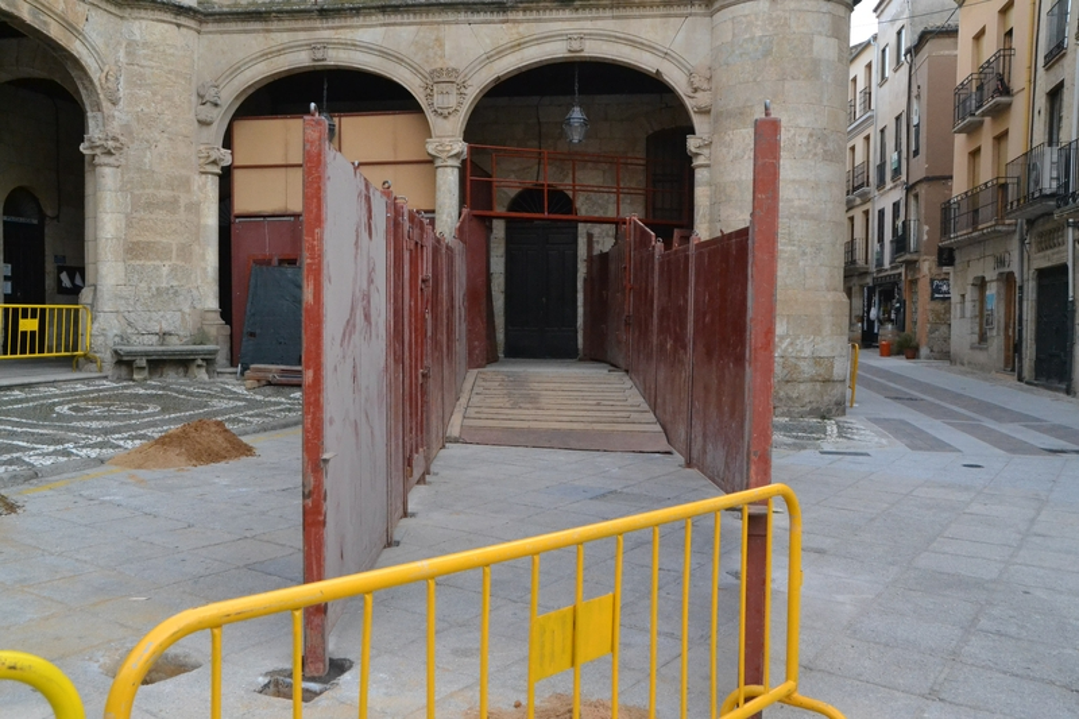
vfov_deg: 40.0
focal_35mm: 33
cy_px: 360
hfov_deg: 57.2
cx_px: 540
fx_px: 989
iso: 3200
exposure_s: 1/400
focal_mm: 22
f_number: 10
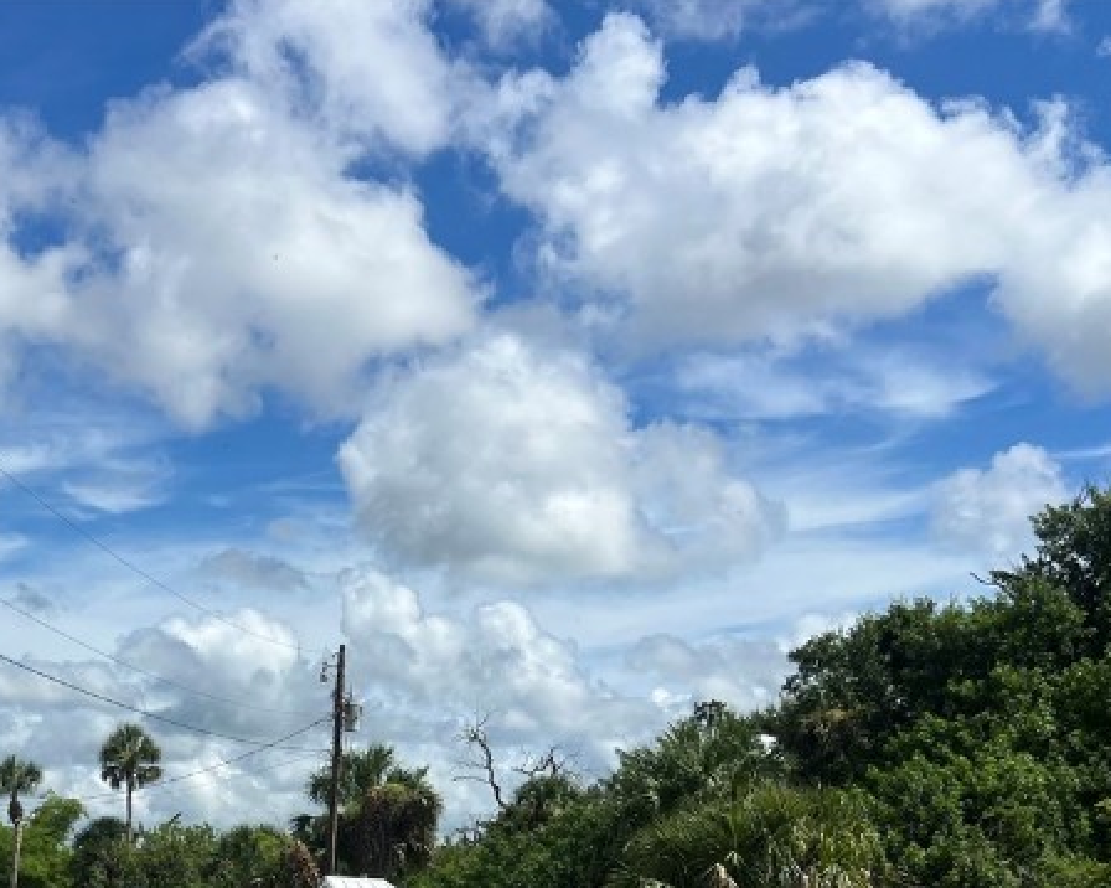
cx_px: 131
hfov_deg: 31.1
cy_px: 948
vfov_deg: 24.6
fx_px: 1906
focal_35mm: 58
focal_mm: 5.7
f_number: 1.5
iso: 50
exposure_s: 1/7463
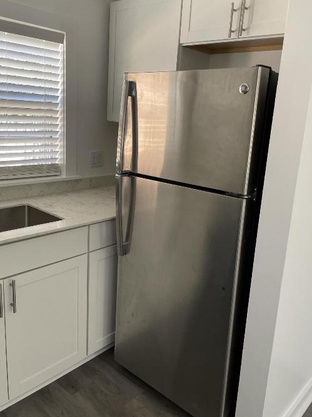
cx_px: 156
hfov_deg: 46.8
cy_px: 194
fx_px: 361
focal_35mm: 30
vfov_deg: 59.9
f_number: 1.6
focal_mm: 4.2
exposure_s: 1/121
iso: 100
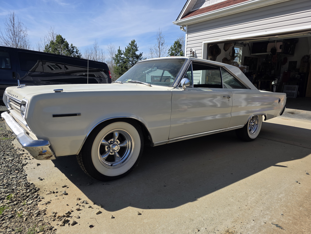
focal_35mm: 23
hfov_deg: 73.9
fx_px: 207
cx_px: 156
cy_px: 117
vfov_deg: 58.9
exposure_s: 1/5153
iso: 80
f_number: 1.7
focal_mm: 6.3
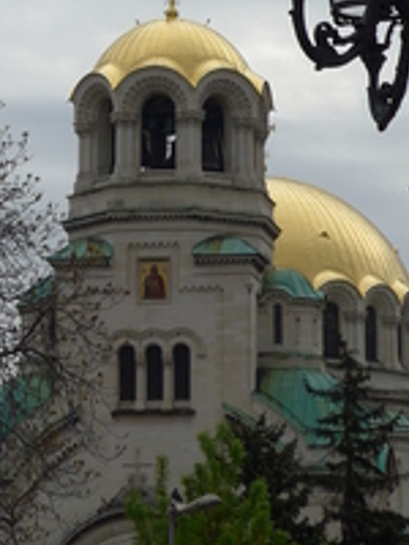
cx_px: 131
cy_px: -95
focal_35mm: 256
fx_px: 4033
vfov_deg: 7.7
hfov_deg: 5.8
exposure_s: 1/800
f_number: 4.4
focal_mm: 16
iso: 80
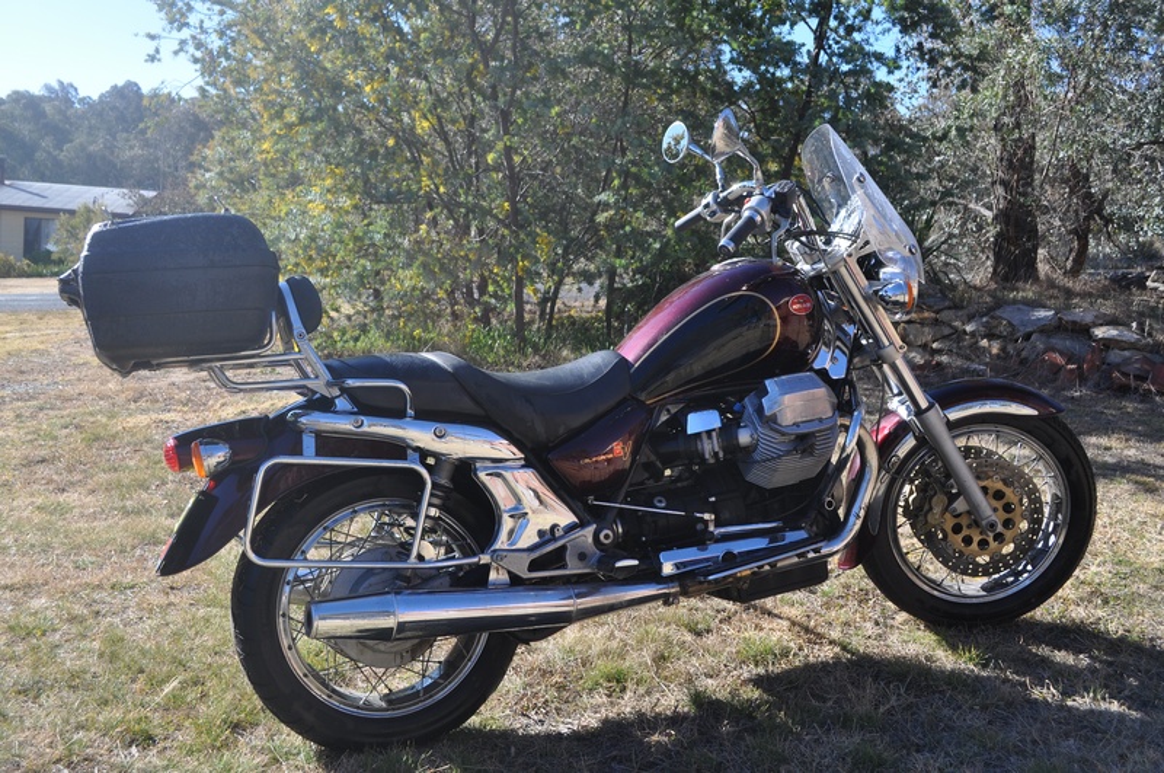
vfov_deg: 36.8
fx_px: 1162
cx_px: 582
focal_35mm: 36
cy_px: 386
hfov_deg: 53.2
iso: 200
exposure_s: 1/250
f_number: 8
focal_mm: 24
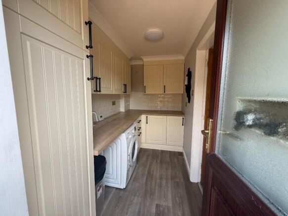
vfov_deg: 85.7
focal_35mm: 14
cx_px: 144
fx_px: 116
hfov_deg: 102.1
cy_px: 108
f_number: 2.2
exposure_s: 1/99
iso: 64
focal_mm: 2.22
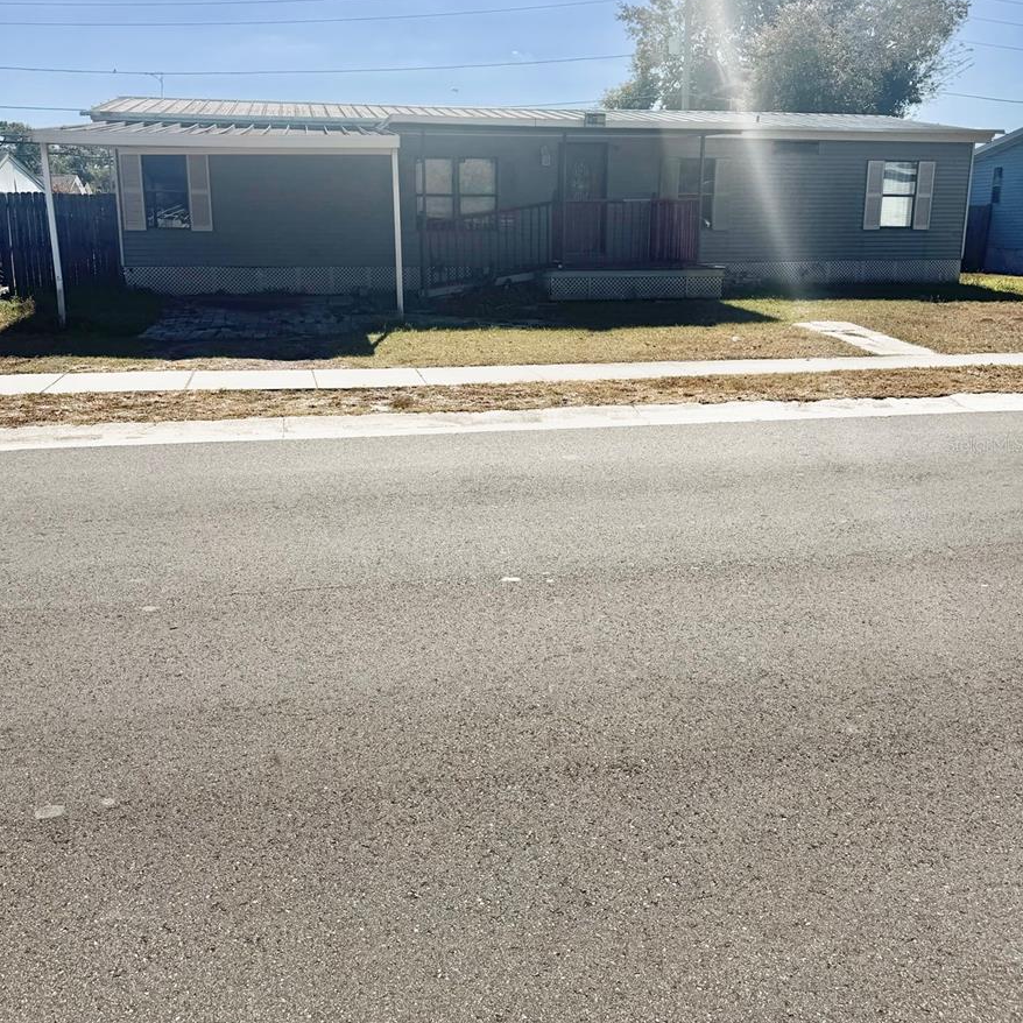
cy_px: 444
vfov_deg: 55.4
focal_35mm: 29
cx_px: 503
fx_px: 970
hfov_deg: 55.6
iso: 80
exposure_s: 1/8130
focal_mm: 6.76
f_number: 1.78
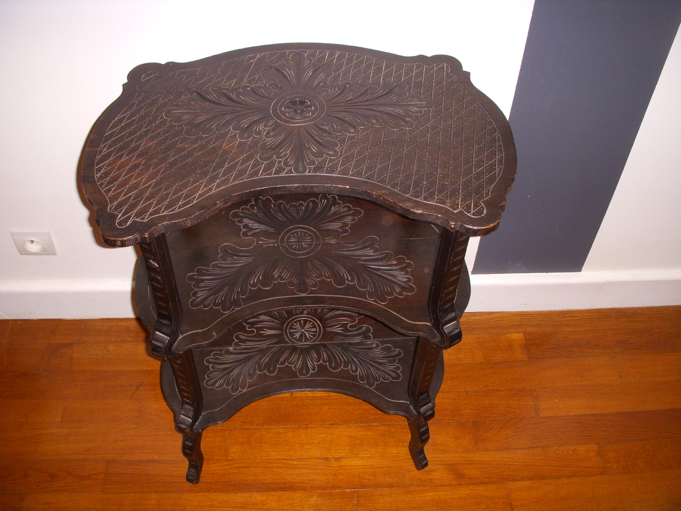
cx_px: 340
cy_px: 256
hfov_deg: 49.0
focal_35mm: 38
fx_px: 748
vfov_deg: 37.7
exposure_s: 1/80
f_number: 3.3
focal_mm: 6.3
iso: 250
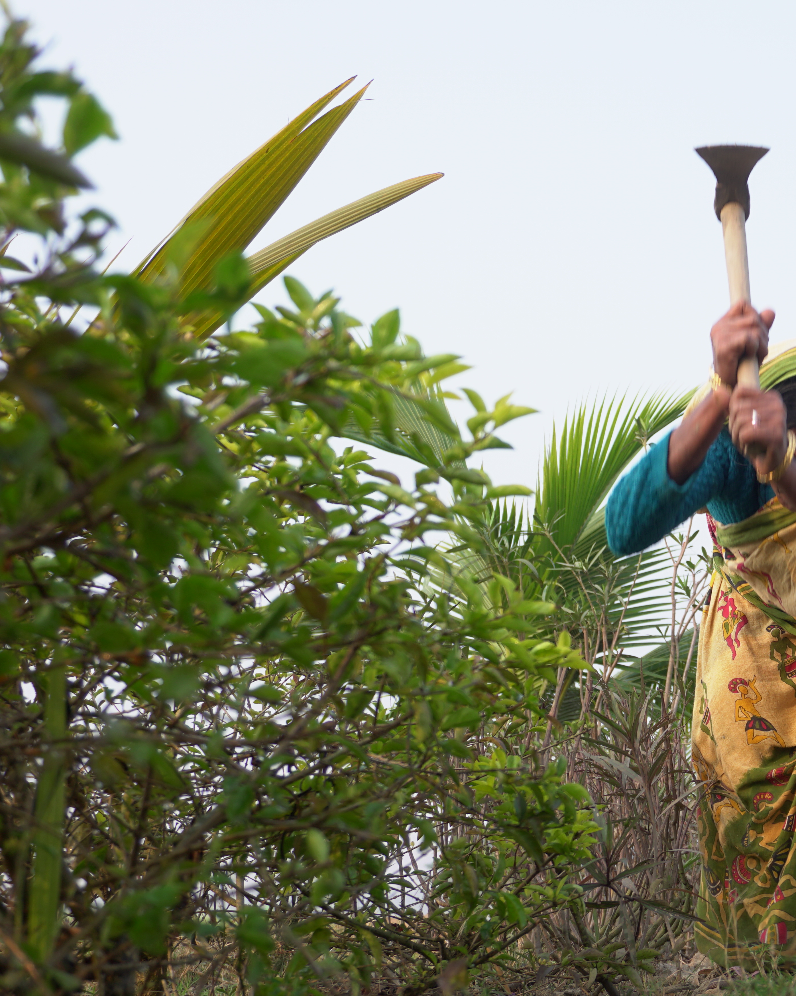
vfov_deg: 36.8
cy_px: 477
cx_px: 772
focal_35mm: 51
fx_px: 1496
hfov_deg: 28.2
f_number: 4
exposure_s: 1/250
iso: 100
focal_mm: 21
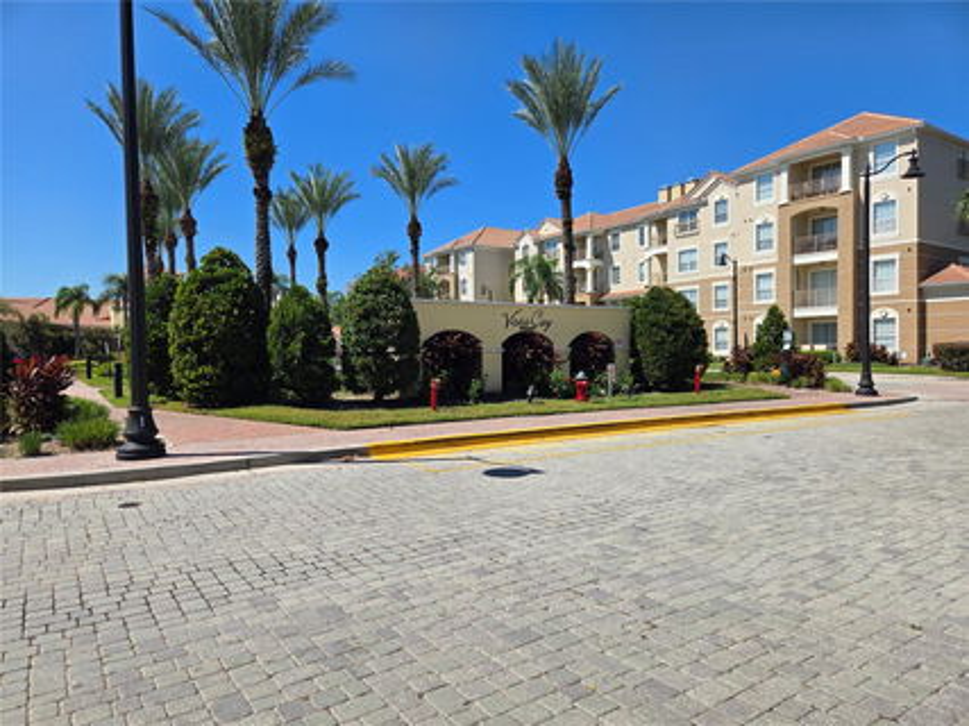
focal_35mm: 23
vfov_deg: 58.9
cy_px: 363
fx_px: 644
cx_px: 484
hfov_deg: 73.9
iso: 25
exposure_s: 1/2265
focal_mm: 5.4
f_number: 1.8
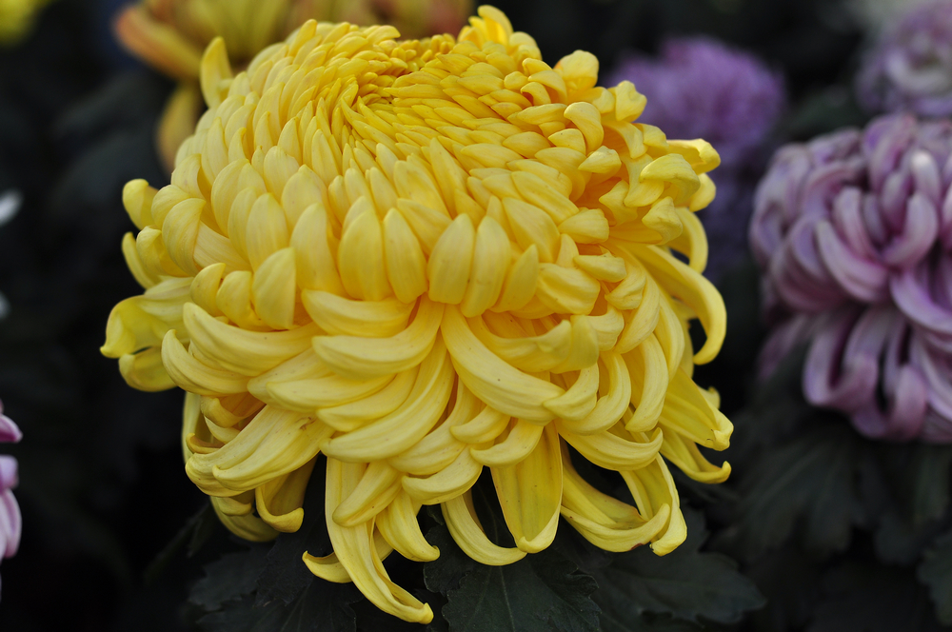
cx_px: 476
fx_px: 1981
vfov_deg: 18.1
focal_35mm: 75
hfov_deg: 27.0
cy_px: 316
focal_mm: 50
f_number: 3.5
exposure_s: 1/1250
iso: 200
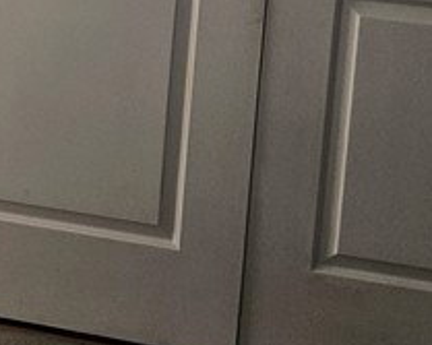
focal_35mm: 110
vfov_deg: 13.2
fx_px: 1406
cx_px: -221
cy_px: -169
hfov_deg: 16.0
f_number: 1.8
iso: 320
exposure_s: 1/359
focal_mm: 5.4
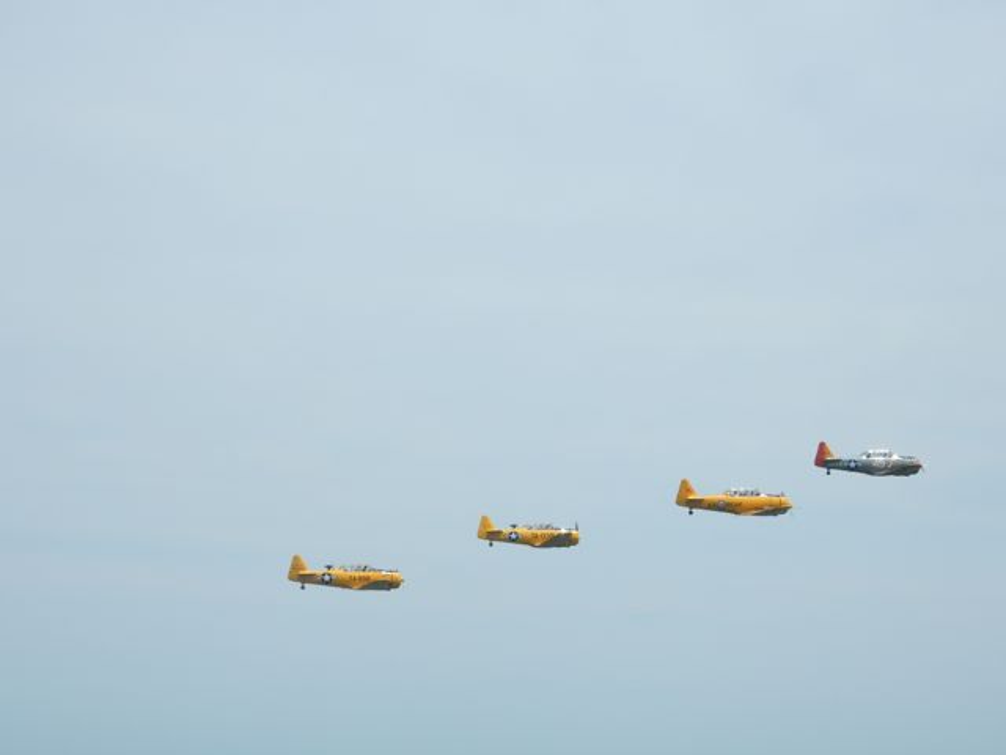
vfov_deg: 12.7
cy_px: 378
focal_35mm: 117
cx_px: 503
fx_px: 3400
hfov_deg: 16.8
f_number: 5.6
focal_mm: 20.9
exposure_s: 1/800
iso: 125
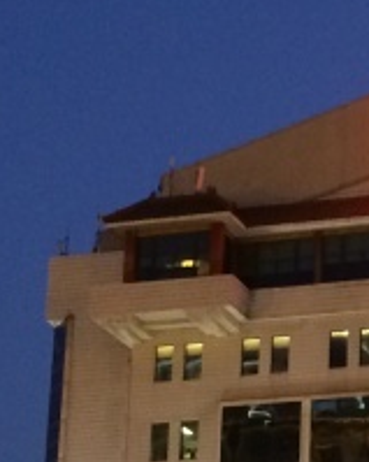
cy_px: 351
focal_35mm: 151
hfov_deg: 10.0
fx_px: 2063
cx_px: 499
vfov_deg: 12.7
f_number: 2.2
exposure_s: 1/24
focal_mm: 4.12
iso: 320
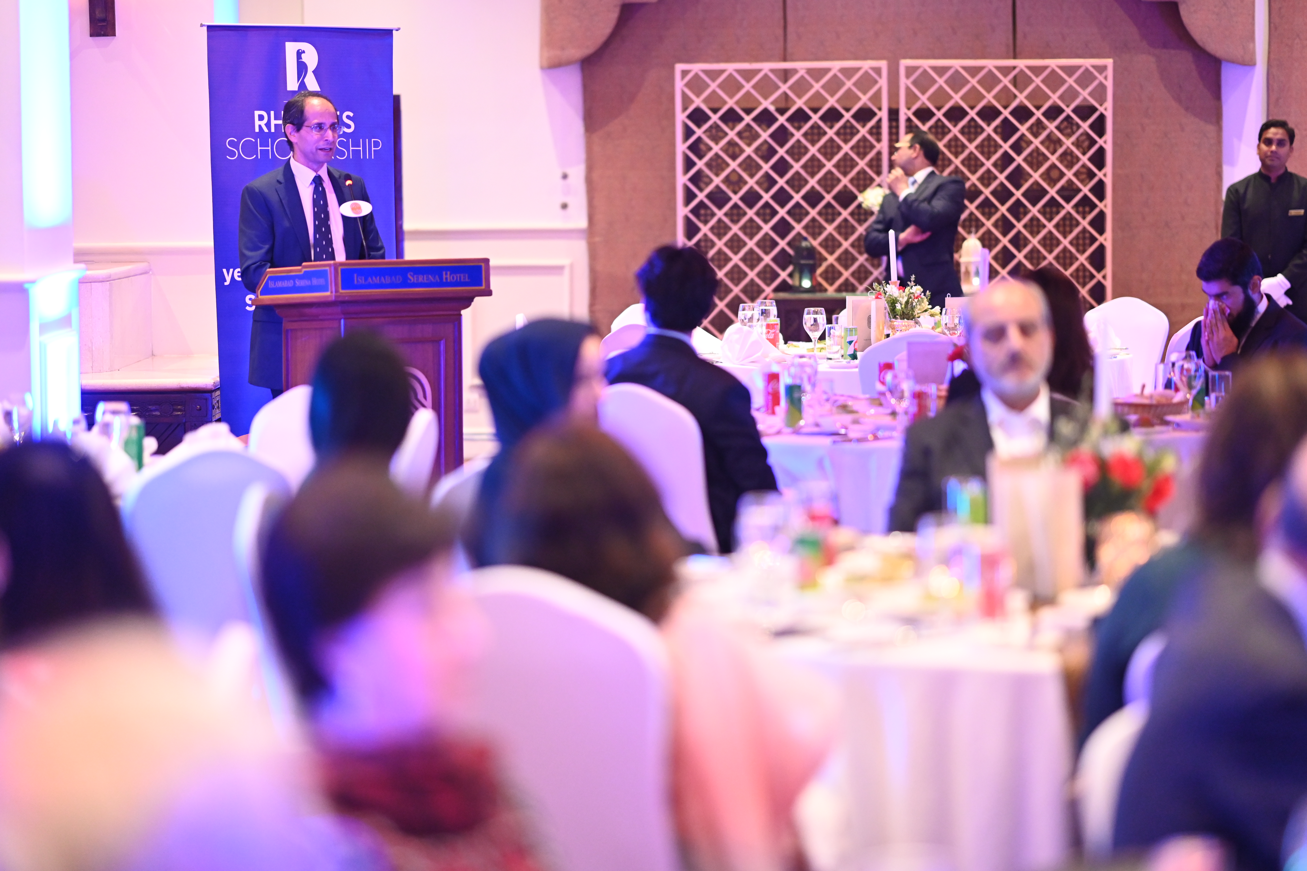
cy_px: 436
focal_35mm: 105
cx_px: 654
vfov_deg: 13.0
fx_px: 3811
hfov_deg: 19.5
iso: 4000
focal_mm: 105
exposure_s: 1/250
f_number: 1.4
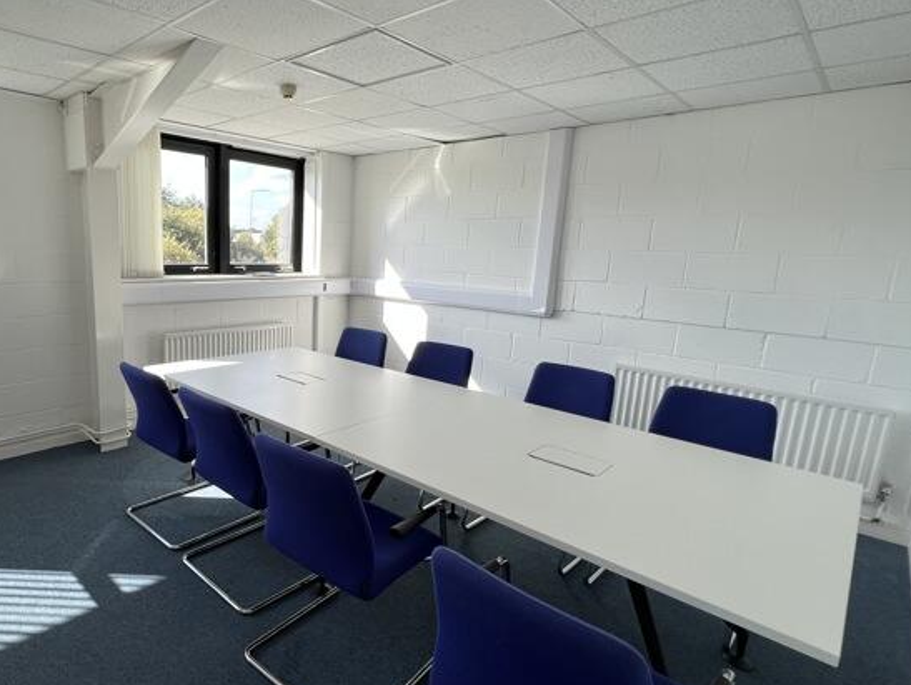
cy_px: 350
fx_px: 500
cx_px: 310
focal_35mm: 19
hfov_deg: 82.0
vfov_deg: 68.7
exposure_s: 1/161
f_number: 1.8
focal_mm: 1.57
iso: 32
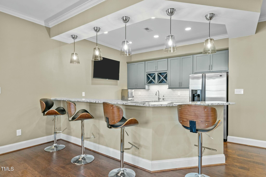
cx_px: 133
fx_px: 148
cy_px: 88
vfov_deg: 61.8
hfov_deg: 84.0
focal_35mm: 20
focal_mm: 20
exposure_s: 1/4
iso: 400
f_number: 6.3
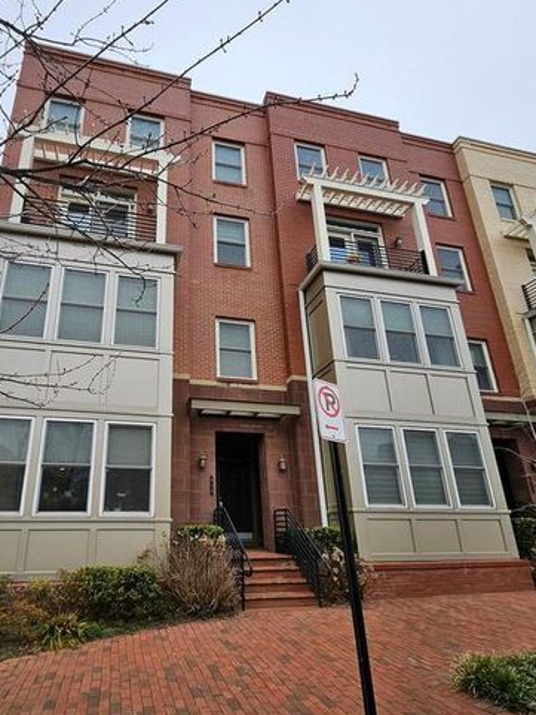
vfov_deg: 87.3
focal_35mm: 18
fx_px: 372
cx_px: 189
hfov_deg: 69.9
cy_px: 406
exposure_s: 1/185
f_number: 2.2
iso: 32
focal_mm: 1.74
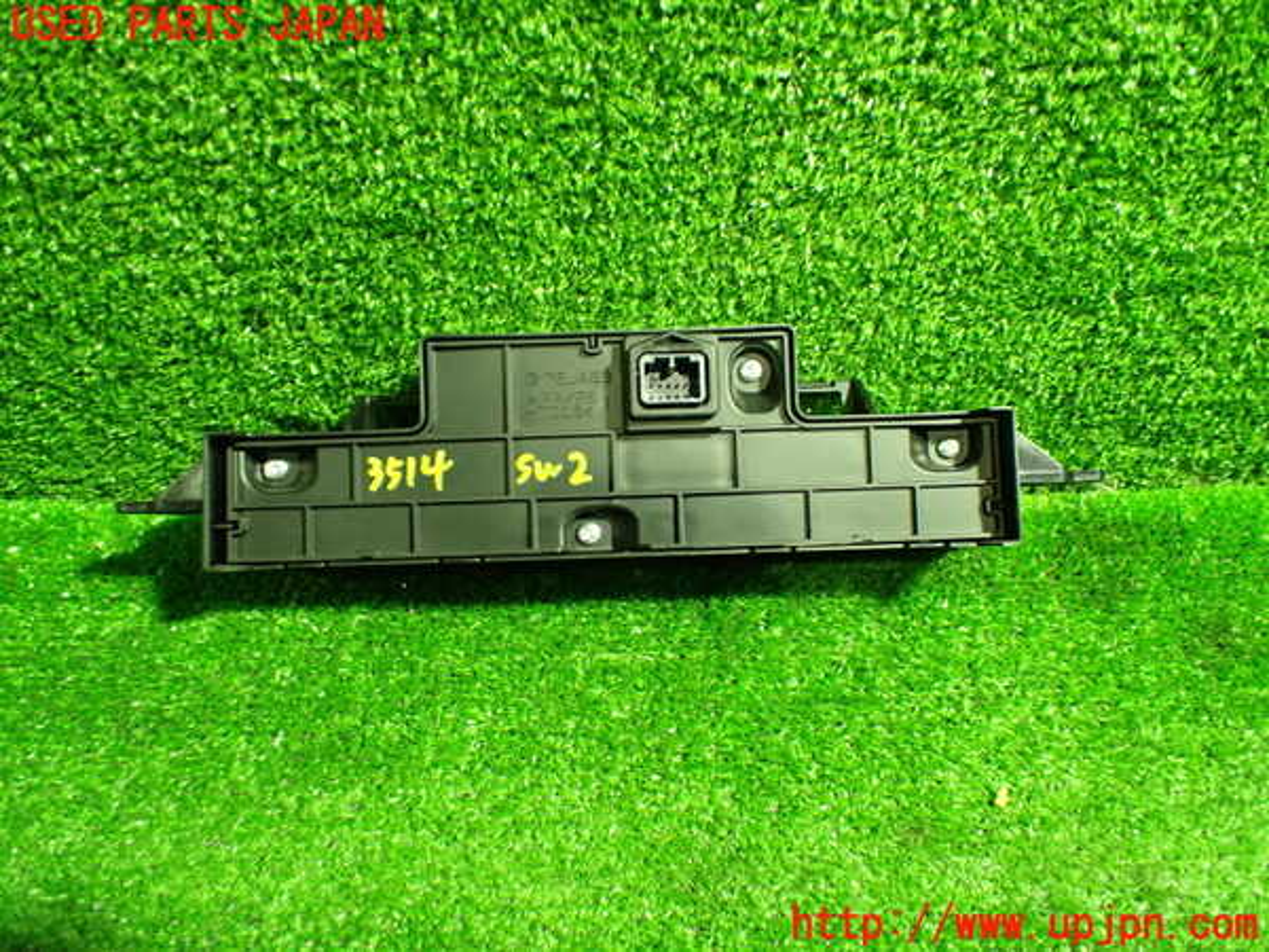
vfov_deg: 46.8
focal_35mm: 30
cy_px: 476
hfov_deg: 60.0
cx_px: 634
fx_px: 1100
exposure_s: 1/30
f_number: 2.3
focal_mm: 5.4
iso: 800
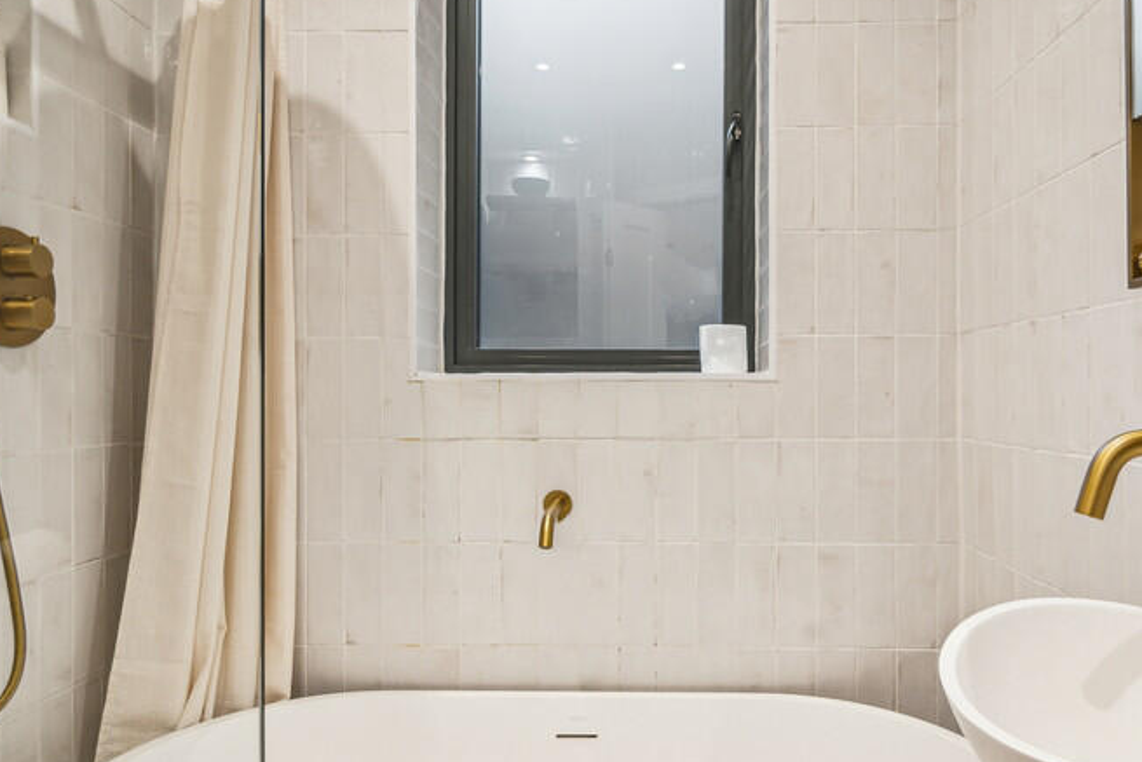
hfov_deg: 71.2
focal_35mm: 25
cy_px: 388
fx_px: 793
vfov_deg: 51.3
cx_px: 643
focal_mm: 16
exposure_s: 1/40
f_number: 11
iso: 2000
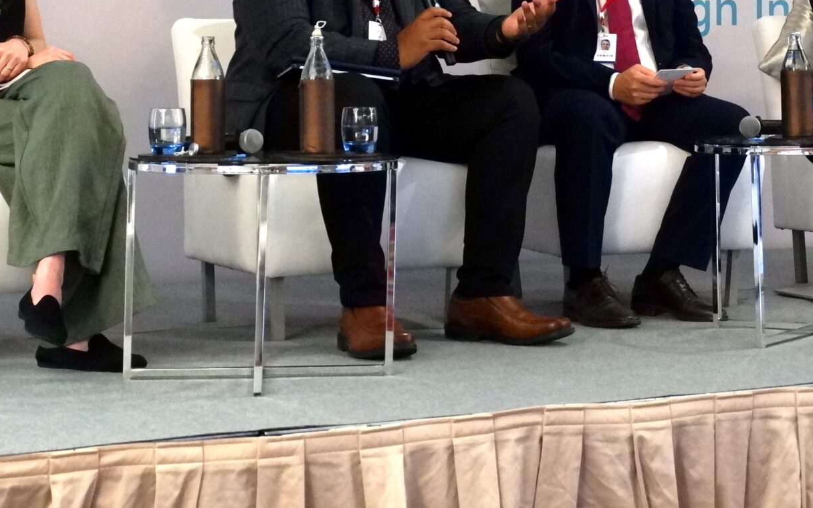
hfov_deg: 20.1
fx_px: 2282
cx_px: 549
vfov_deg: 12.5
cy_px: -34
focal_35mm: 103
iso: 3200
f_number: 5
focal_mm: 32.5
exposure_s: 1/200
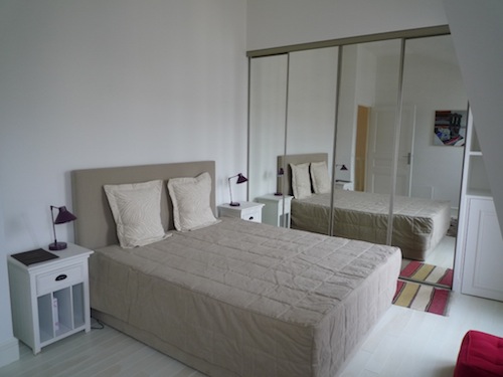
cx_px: 252
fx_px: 363
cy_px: 188
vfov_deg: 54.9
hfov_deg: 69.4
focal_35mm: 25
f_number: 2.8
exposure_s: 1/40
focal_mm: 4.4
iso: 100
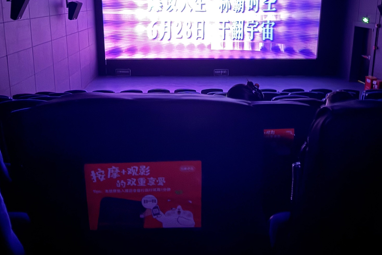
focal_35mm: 34
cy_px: 77
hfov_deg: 55.8
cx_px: 191
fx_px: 361
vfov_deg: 38.3
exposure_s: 1/5
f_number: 1.78
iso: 2500
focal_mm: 6.76
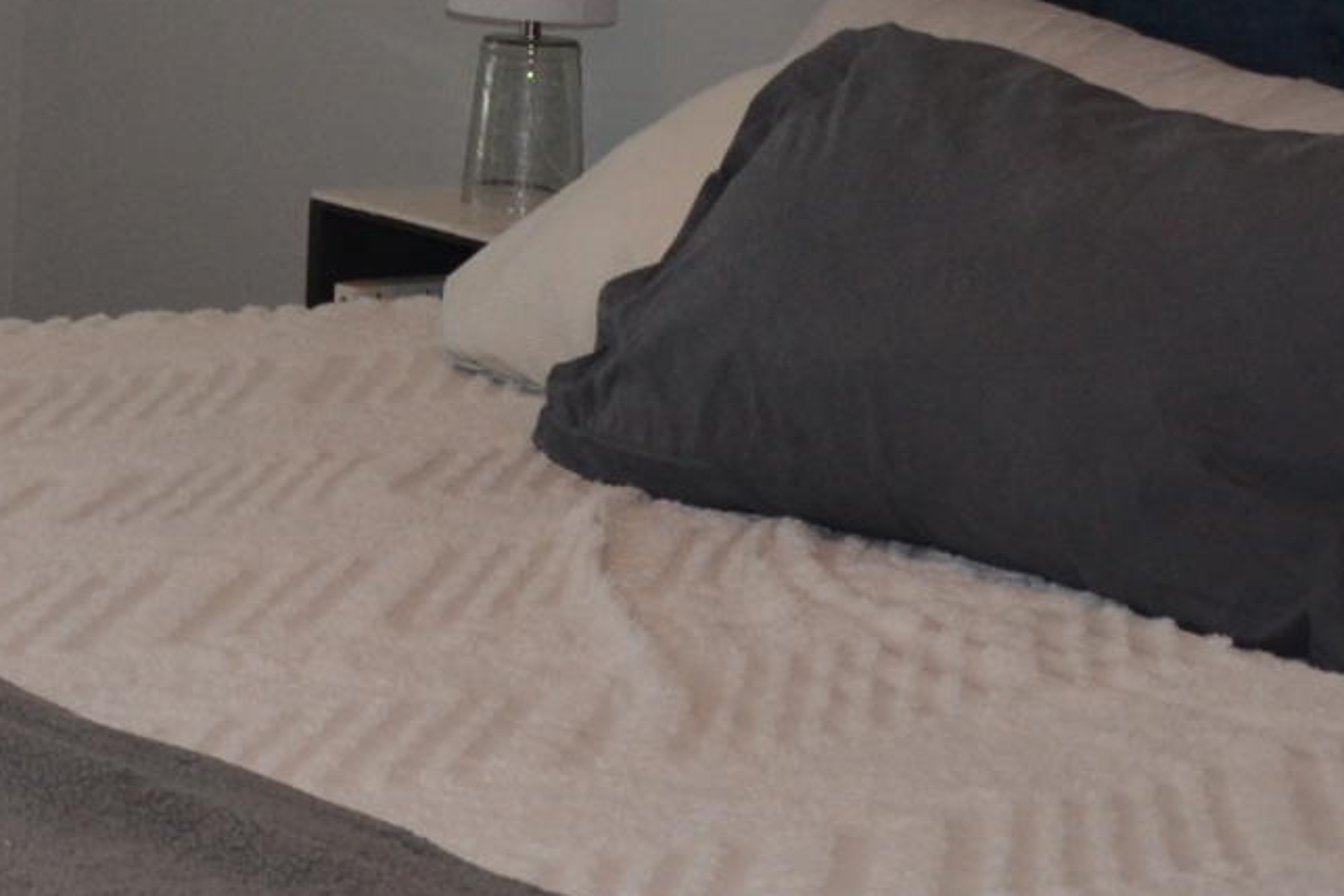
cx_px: -552
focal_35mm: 126
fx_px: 4705
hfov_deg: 15.3
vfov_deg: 10.7
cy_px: -198
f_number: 4
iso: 400
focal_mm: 18
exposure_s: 1/100
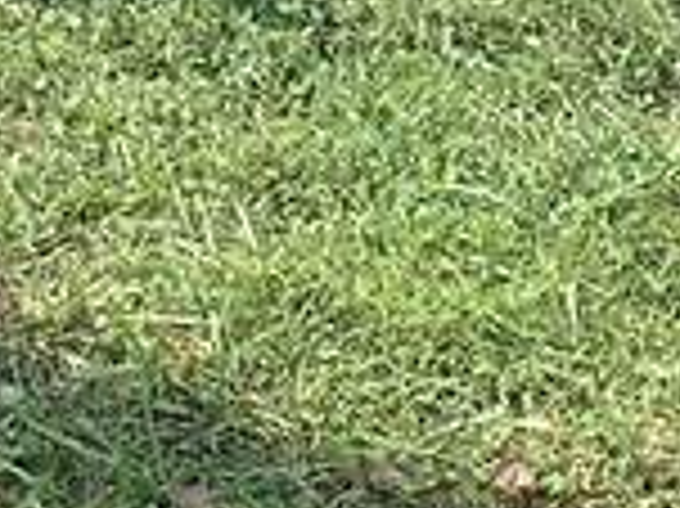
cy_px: -1020
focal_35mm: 207
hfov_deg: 9.1
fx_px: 4063
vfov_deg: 6.5
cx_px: -572
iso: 25
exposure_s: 1/1992
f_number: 1.8
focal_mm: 4.25
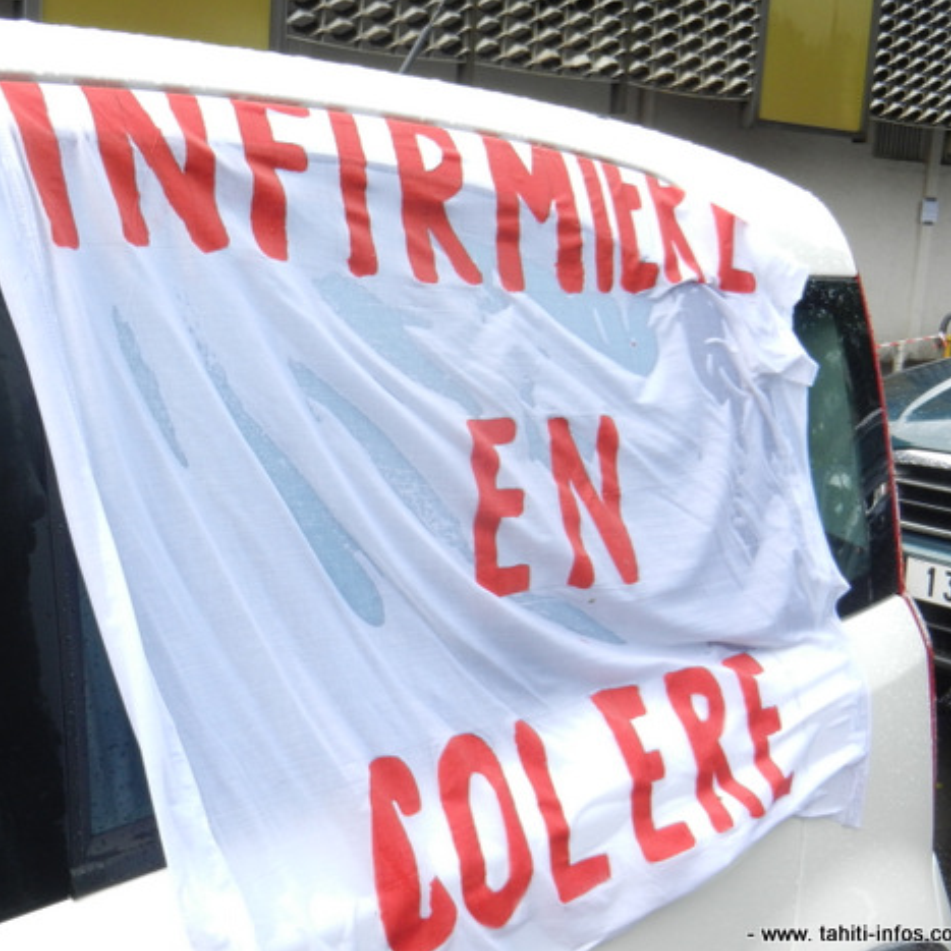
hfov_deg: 36.6
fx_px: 1430
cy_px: 485
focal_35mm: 46
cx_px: 369
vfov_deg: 36.8
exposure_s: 1/200
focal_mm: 6.9
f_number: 4
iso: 160
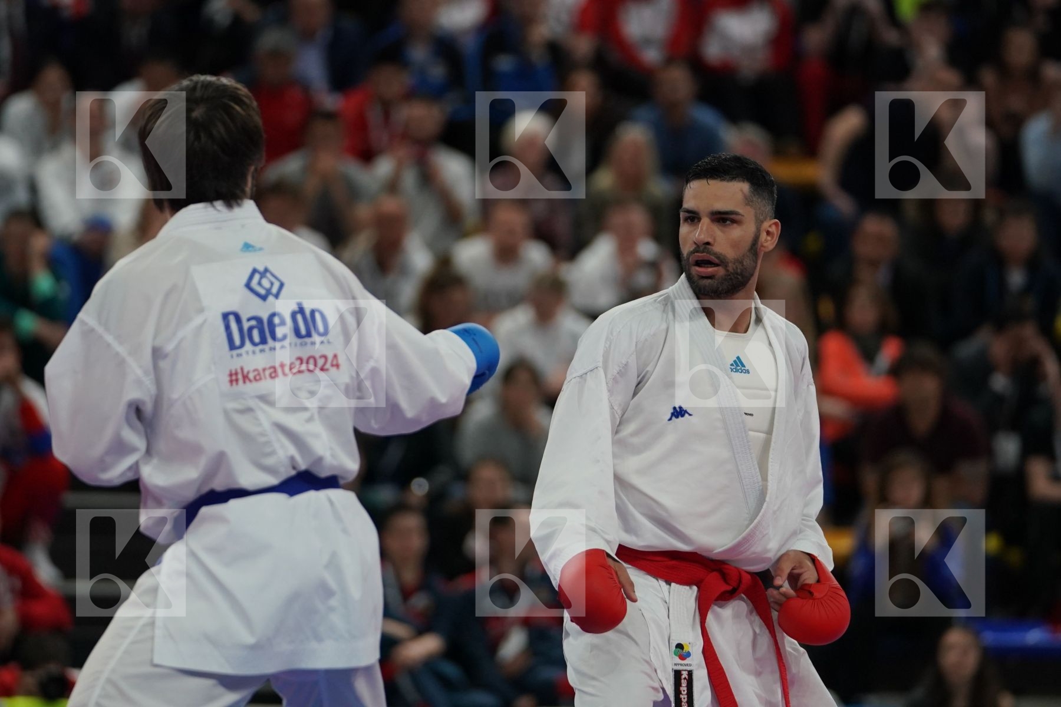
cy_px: 354
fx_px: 7868
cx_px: 530
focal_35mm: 267
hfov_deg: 7.7
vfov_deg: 5.1
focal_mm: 178
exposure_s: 1/1000
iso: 1600
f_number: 2.8
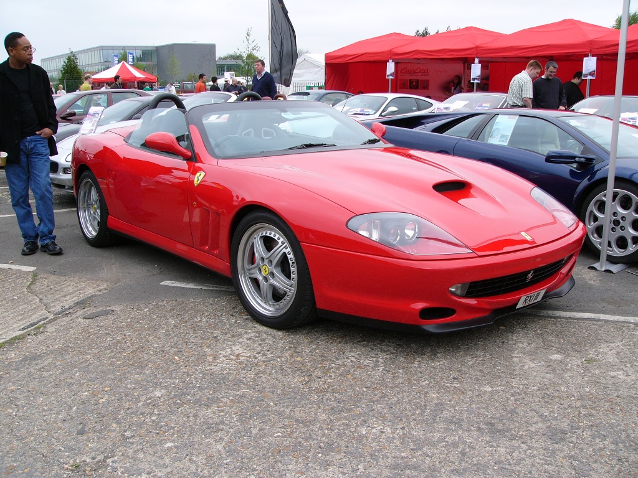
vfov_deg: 39.7
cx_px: 319
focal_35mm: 36
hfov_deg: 51.4
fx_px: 664
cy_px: 239
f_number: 4
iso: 50
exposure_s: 1/160
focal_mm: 6
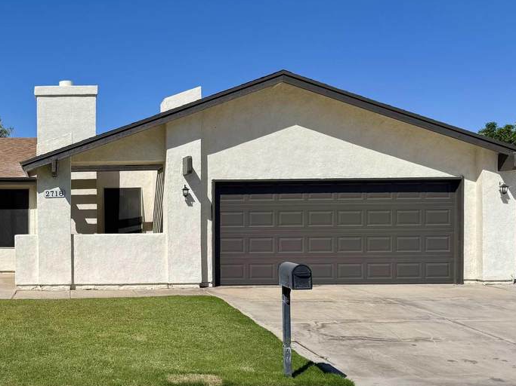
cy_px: 234
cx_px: 71
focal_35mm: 45
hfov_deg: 39.6
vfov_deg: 32.1
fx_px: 671
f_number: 1.8
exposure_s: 1/7937
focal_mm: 6.8
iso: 80
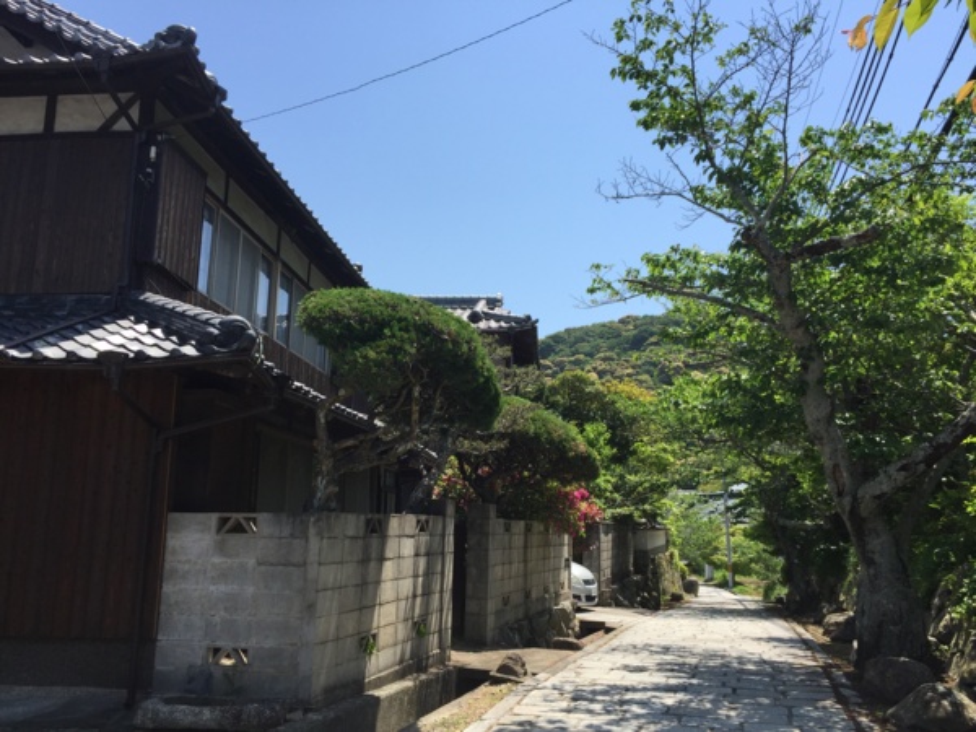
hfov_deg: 61.7
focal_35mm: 29
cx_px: 488
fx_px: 818
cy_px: 366
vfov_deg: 48.2
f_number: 2.2
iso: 32
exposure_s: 1/1464
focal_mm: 4.15
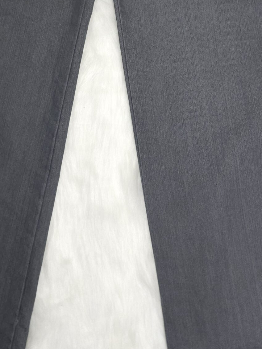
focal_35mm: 52
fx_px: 525
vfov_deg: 35.1
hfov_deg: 28.0
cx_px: 104
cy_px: 47
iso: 100
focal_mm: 6.3
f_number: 1.7
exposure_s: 1/30
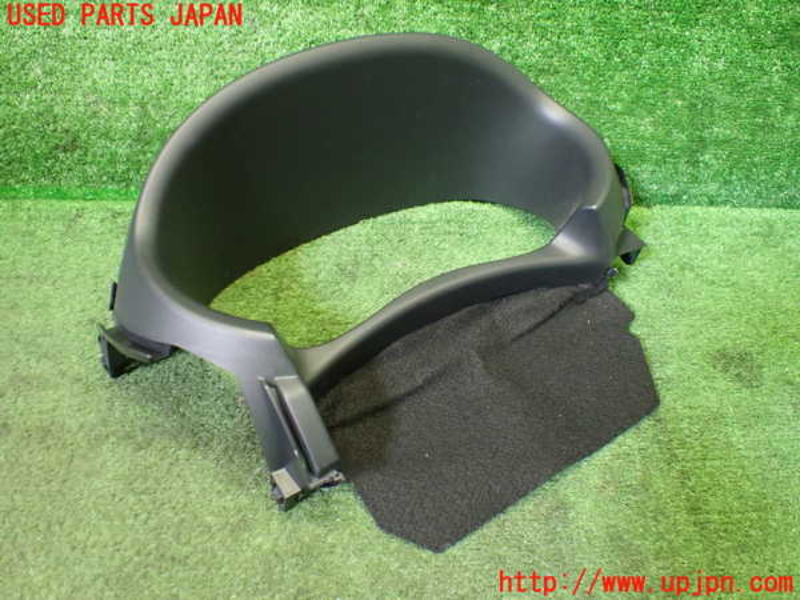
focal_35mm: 30
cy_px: 300
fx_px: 693
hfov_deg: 60.0
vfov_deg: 46.8
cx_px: 400
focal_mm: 5.4
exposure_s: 1/80
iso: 800
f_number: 2.3
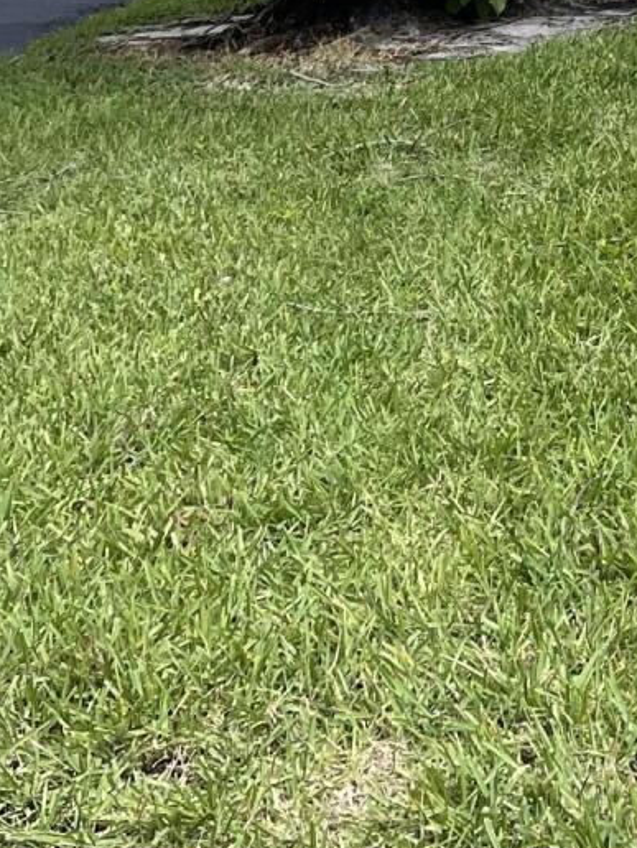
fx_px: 2377
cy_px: -221
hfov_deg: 14.5
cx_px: 889
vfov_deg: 18.9
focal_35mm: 97
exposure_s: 1/1597
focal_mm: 5.1
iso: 32
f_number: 1.6
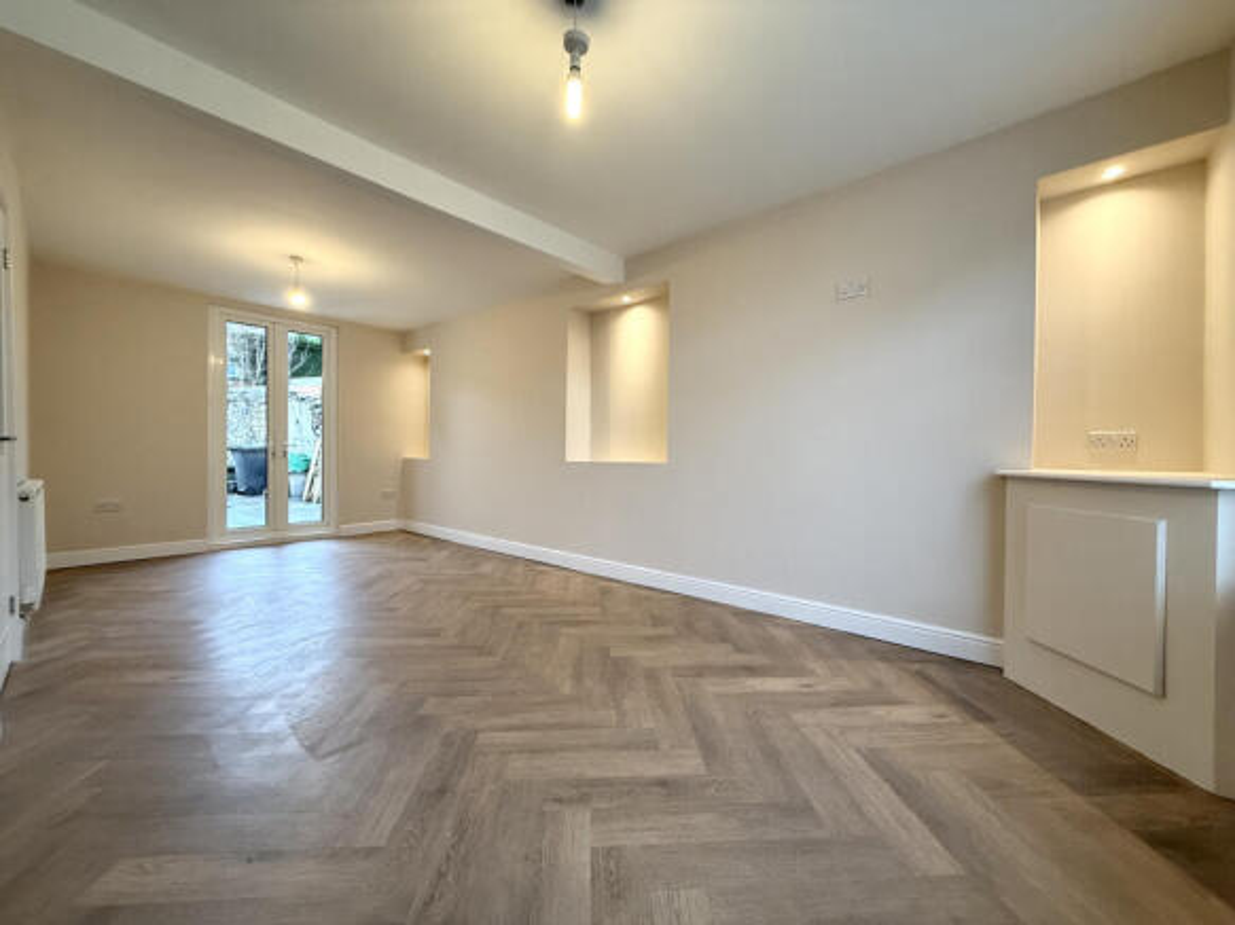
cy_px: 462
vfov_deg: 85.7
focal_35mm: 14
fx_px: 499
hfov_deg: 102.1
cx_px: 618
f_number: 2.2
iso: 160
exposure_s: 1/100
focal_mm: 2.22
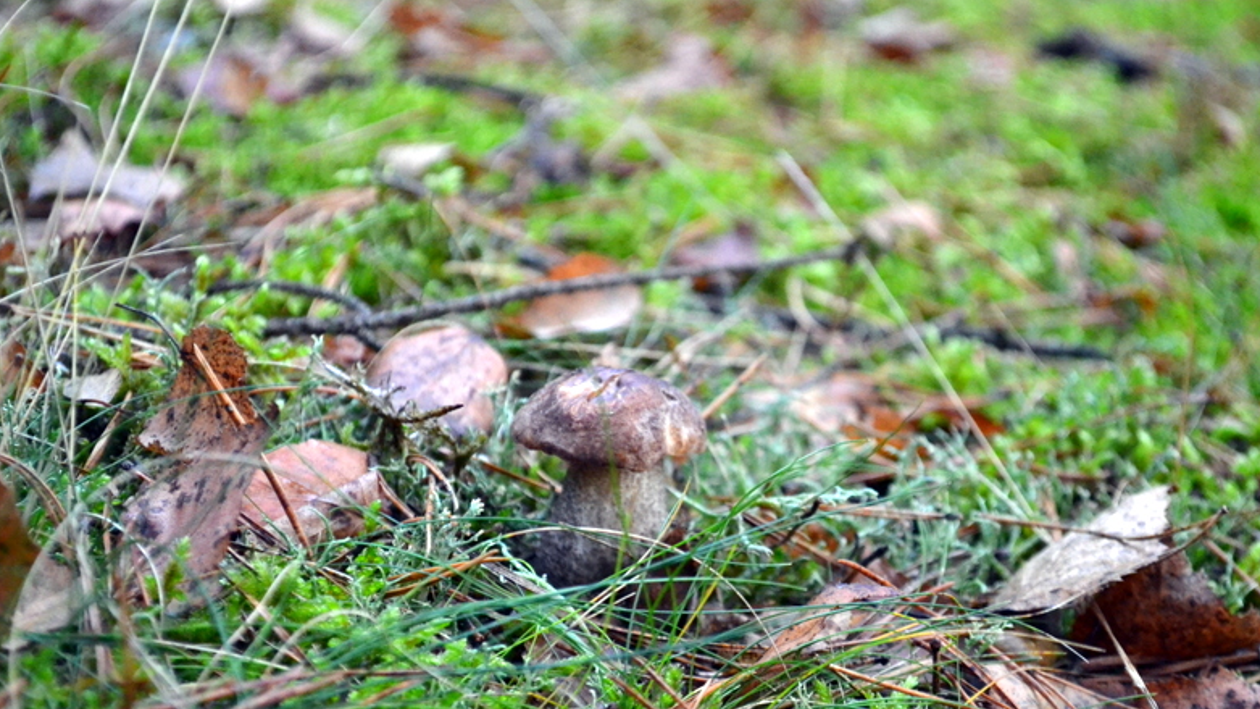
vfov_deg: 13.7
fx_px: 2958
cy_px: 368
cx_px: 642
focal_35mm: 89
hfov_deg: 24.1
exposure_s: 1/250
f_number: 5.6
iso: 3200
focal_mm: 55
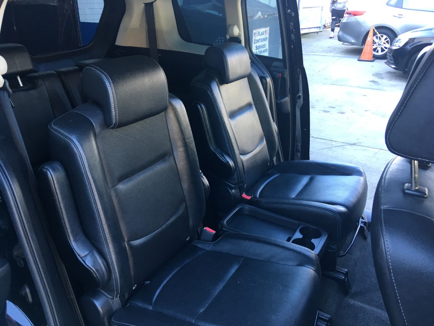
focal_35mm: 29
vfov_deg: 48.2
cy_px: 163
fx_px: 364
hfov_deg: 61.7
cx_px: 217
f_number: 2.2
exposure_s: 1/30
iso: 32
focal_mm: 4.15
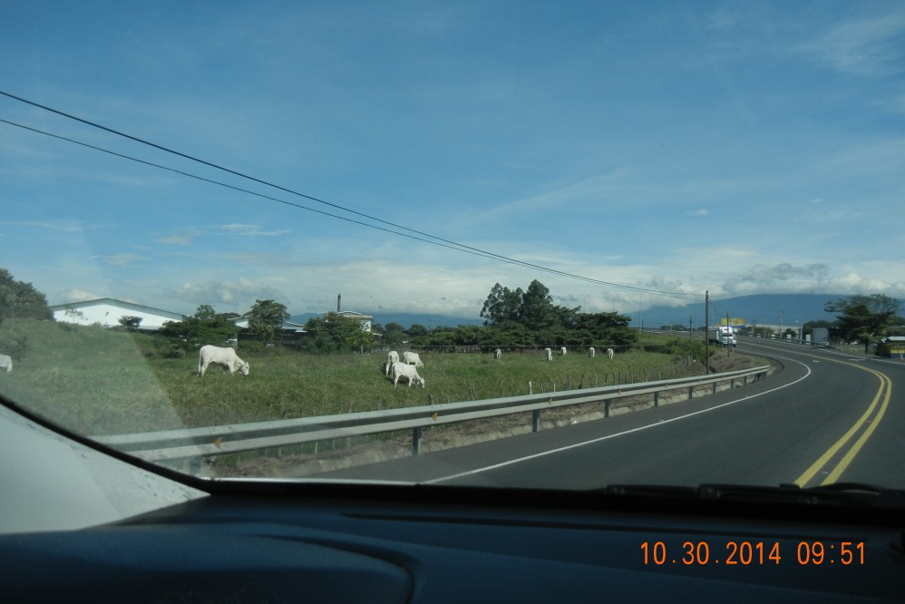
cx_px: 460
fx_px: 805
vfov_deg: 41.1
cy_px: 278
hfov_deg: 58.7
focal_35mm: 32
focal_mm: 5.4
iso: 160
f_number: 7
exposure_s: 1/570
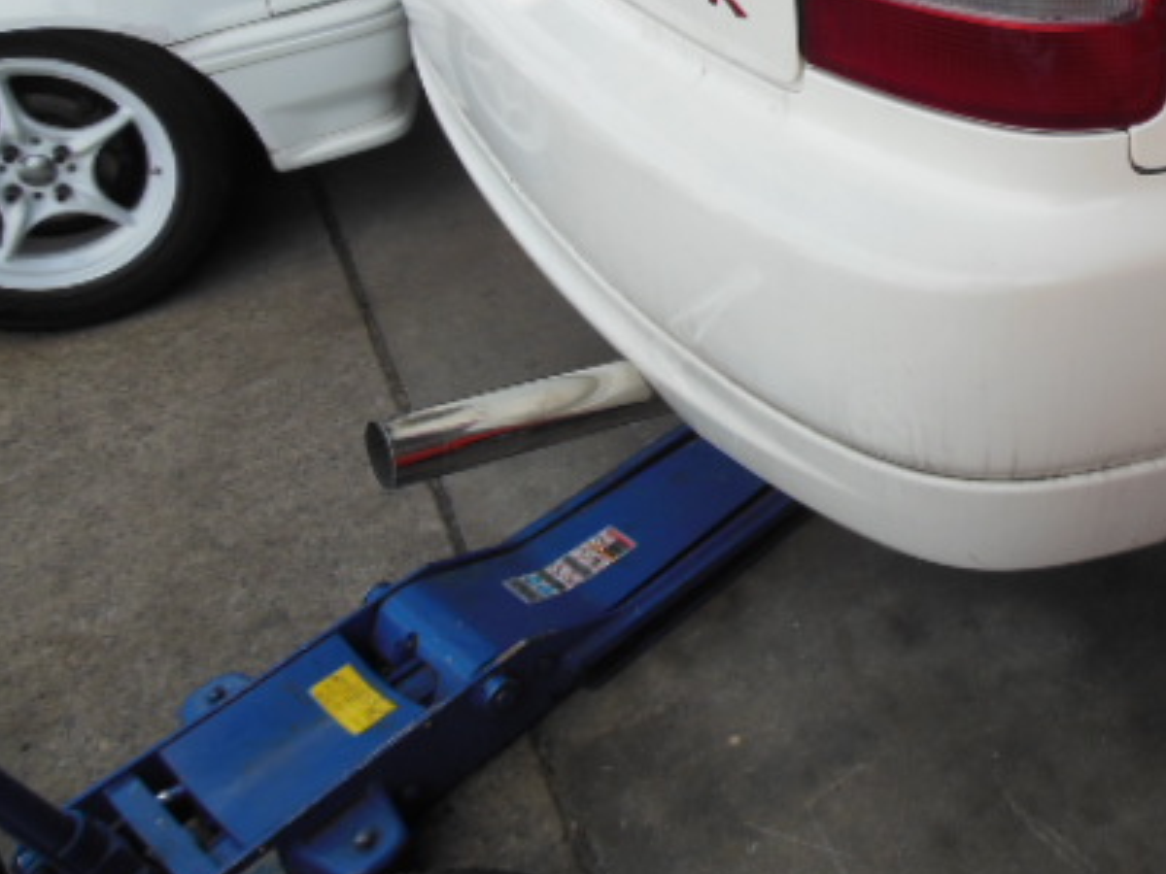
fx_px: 1347
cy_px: 192
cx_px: 898
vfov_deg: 35.0
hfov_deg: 44.9
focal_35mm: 40
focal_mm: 4.5
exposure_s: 1/320
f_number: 3.2
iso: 125
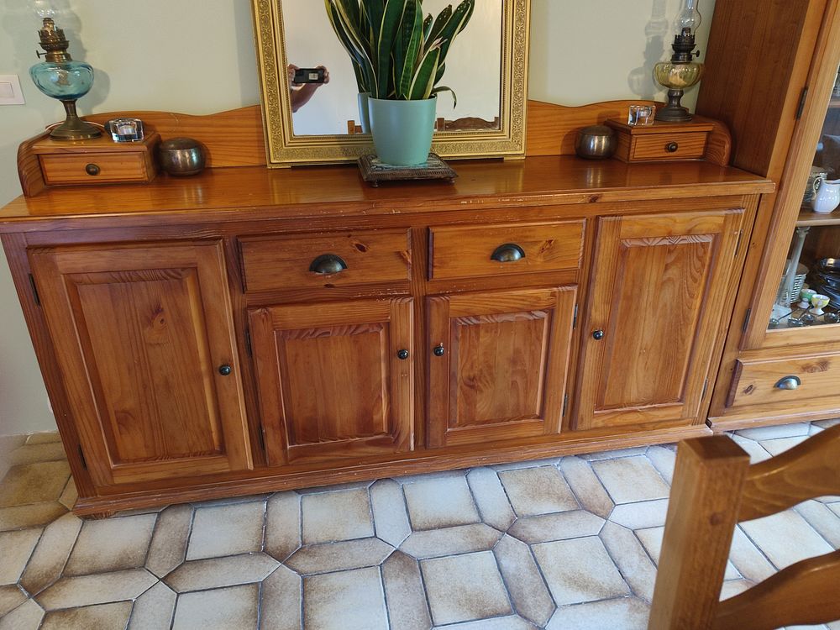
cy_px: 315
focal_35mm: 24
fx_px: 582
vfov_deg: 56.8
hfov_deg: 71.6
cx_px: 420
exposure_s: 1/20
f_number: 1.89
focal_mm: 5.89
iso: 1506
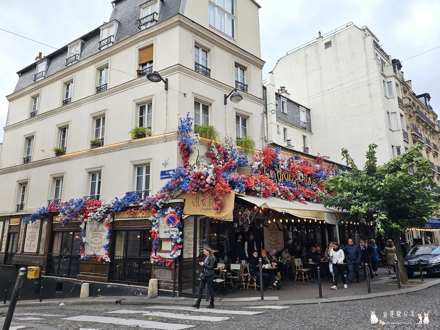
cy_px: 165
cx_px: 220
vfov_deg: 58.9
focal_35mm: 23
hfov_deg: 73.9
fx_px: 292
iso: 20
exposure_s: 1/180
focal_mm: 6.3
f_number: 1.7
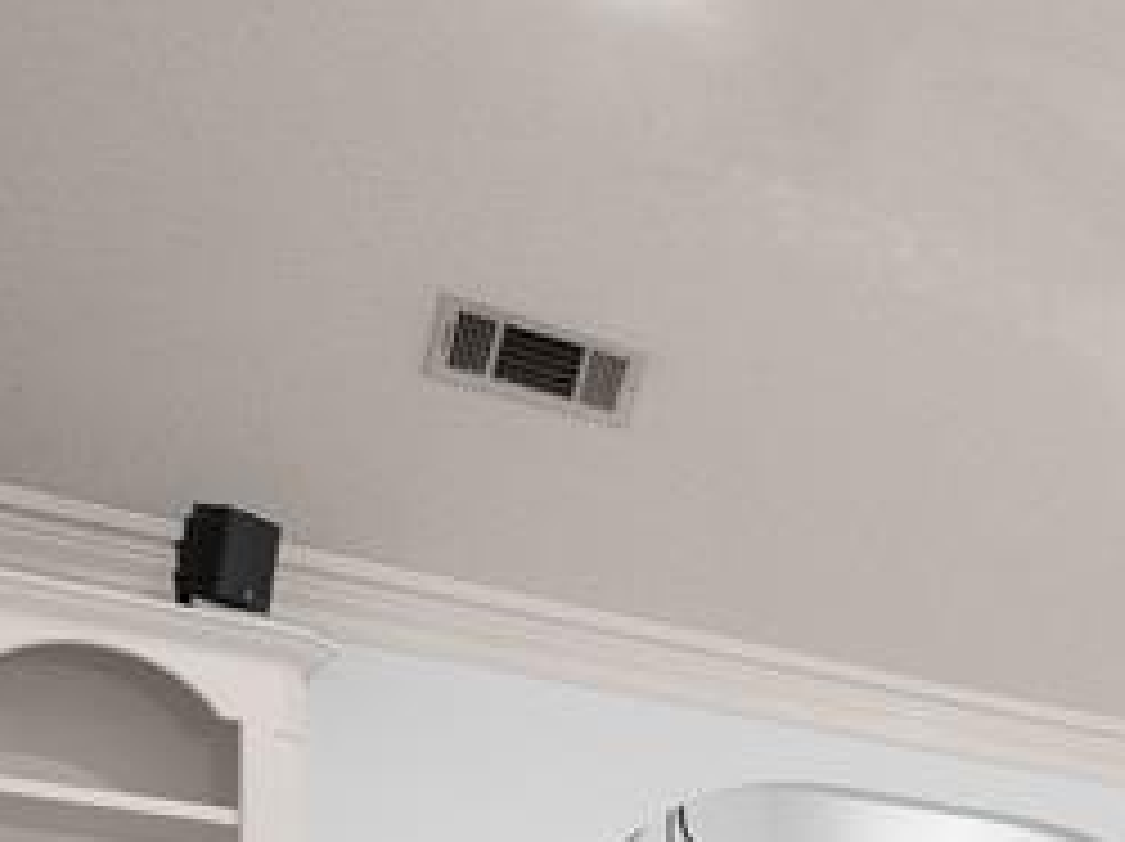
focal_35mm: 63
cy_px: 1423
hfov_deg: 20.8
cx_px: 2038
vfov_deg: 19.0
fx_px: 2045
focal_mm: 16
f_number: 8
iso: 400
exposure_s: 1.3
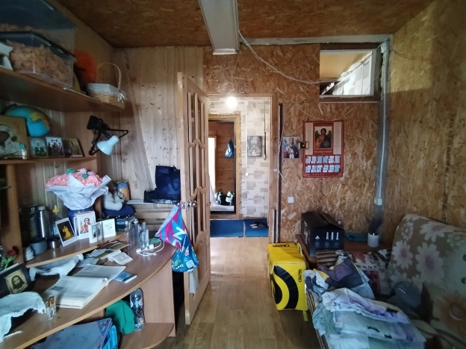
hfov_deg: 91.0
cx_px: 233
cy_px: 174
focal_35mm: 17
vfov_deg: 74.7
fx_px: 229
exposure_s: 1/33.3
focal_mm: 1.42
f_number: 2.2
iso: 645
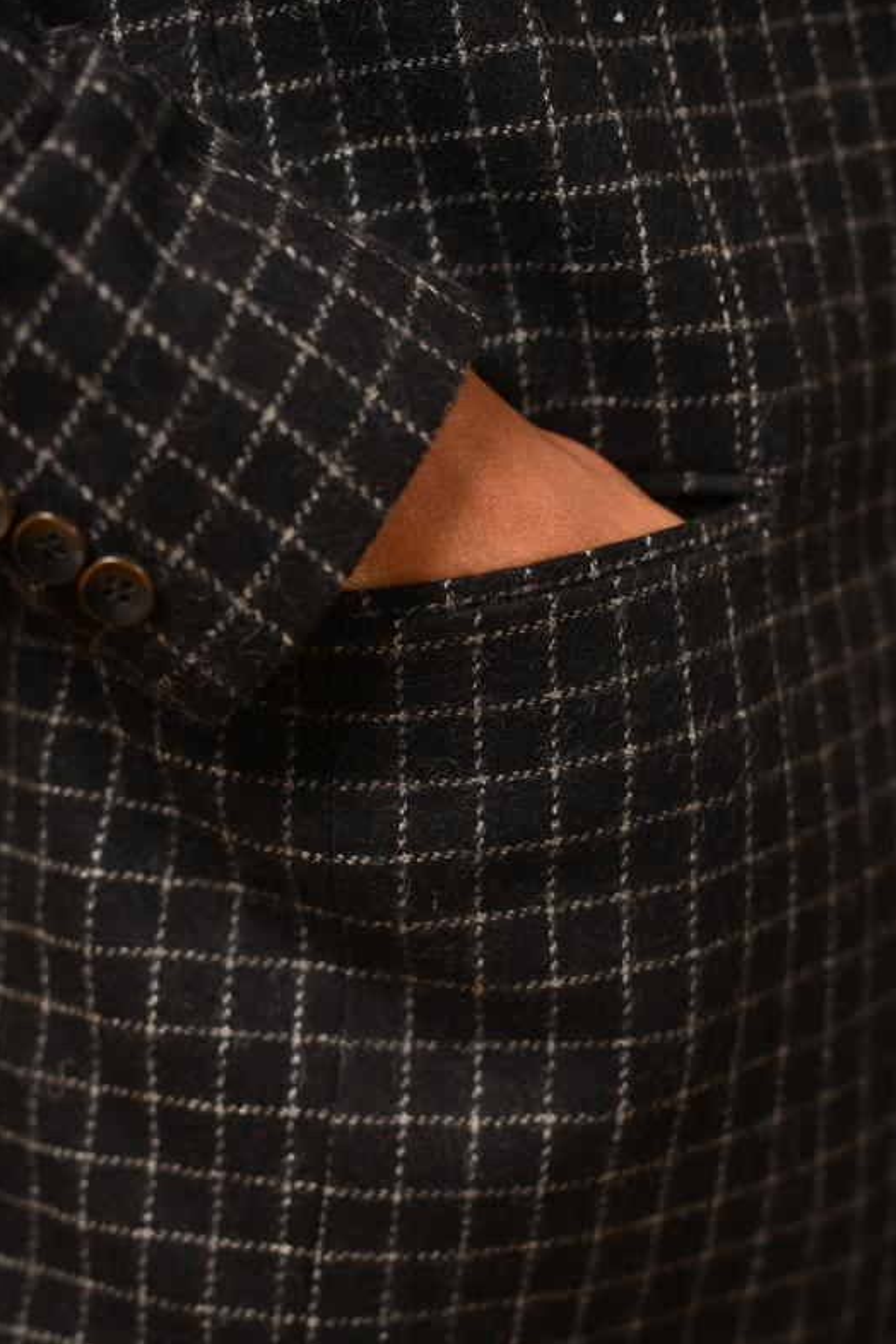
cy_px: 793
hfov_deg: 19.4
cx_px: 346
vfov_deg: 28.8
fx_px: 2613
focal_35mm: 70
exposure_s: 1/1000
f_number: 2.2
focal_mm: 50
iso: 200
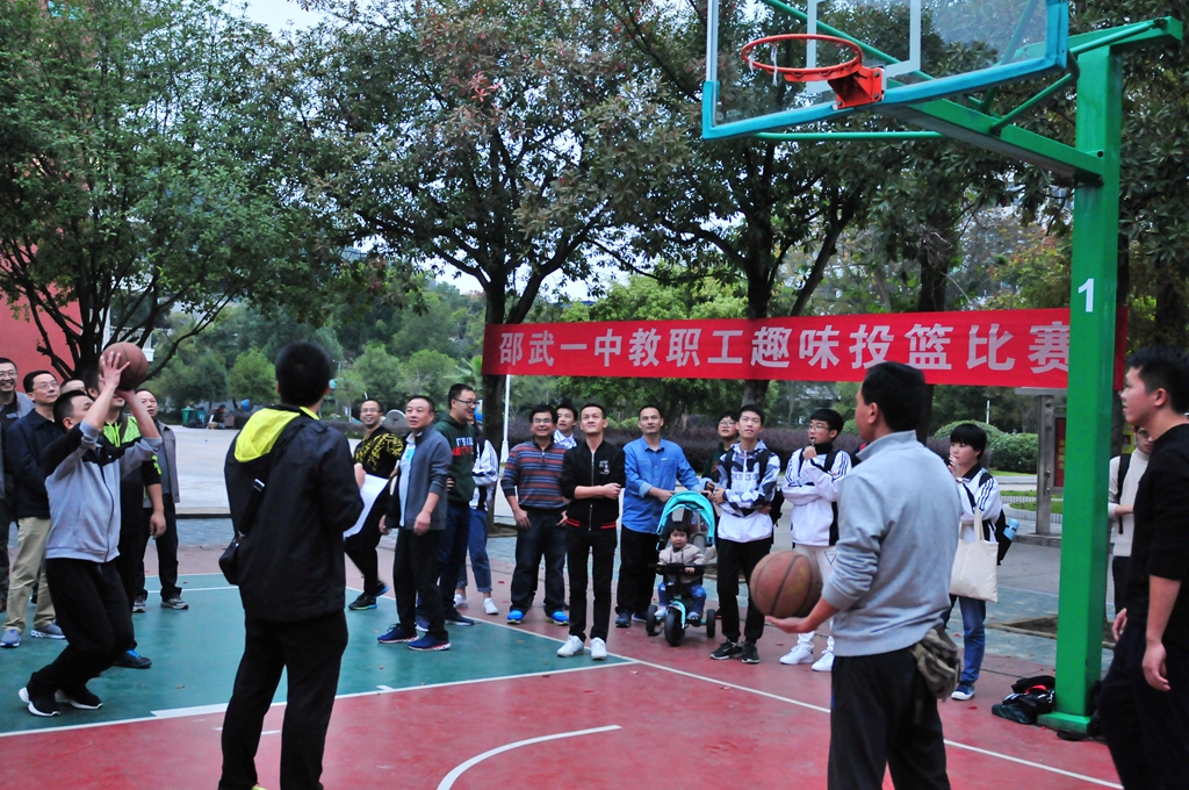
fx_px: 1187
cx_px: 594
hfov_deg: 53.2
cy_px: 395
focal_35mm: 36
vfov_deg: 36.8
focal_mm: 24
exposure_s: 1/50
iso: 1250
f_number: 2.8
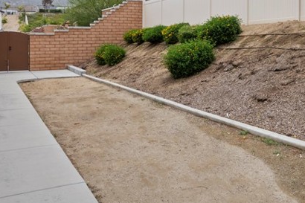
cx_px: 248
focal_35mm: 40
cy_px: 40
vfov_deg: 32.4
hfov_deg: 45.8
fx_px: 339
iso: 100
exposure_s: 1/6
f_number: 22
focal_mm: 16
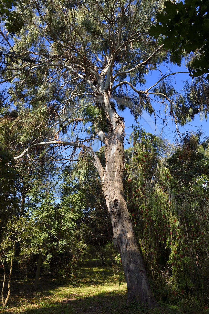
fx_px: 209
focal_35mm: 24
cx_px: 104
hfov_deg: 53.1
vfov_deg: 73.8
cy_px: 157
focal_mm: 24
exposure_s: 1/160
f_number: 11
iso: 200
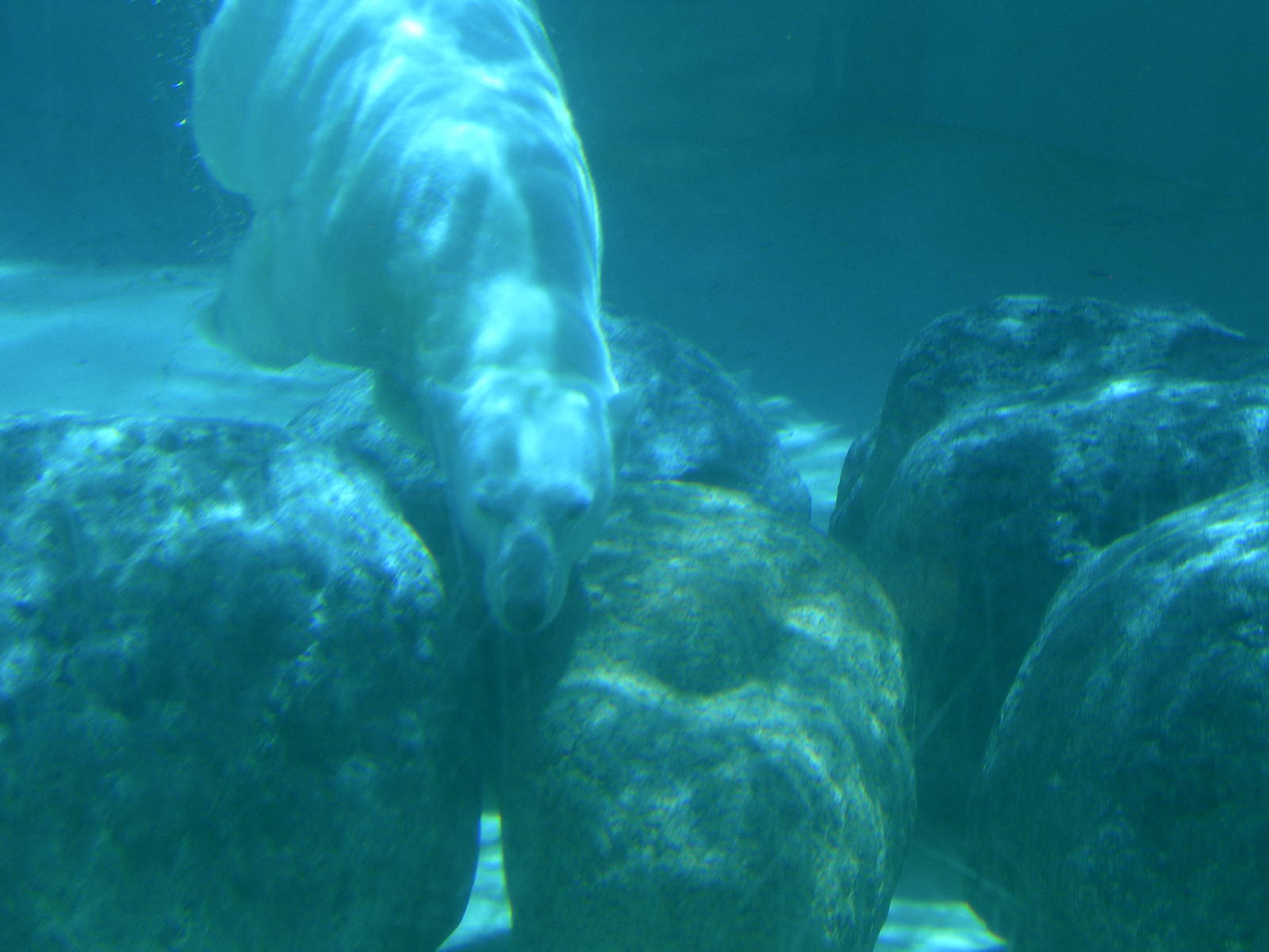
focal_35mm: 92
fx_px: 3373
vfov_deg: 16.1
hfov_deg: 21.3
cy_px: 476
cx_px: 634
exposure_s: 1/141
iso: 65
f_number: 7.3
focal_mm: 19.1
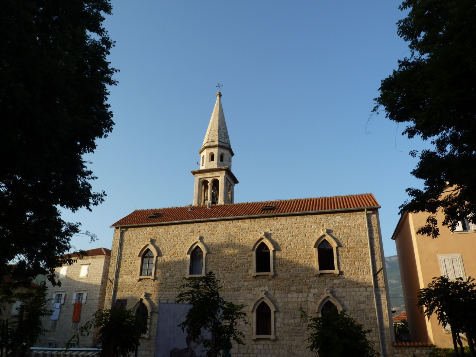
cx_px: 238
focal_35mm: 27
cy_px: 178
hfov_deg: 65.3
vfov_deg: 51.4
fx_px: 371
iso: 80
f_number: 4
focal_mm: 4.8
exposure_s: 1/250
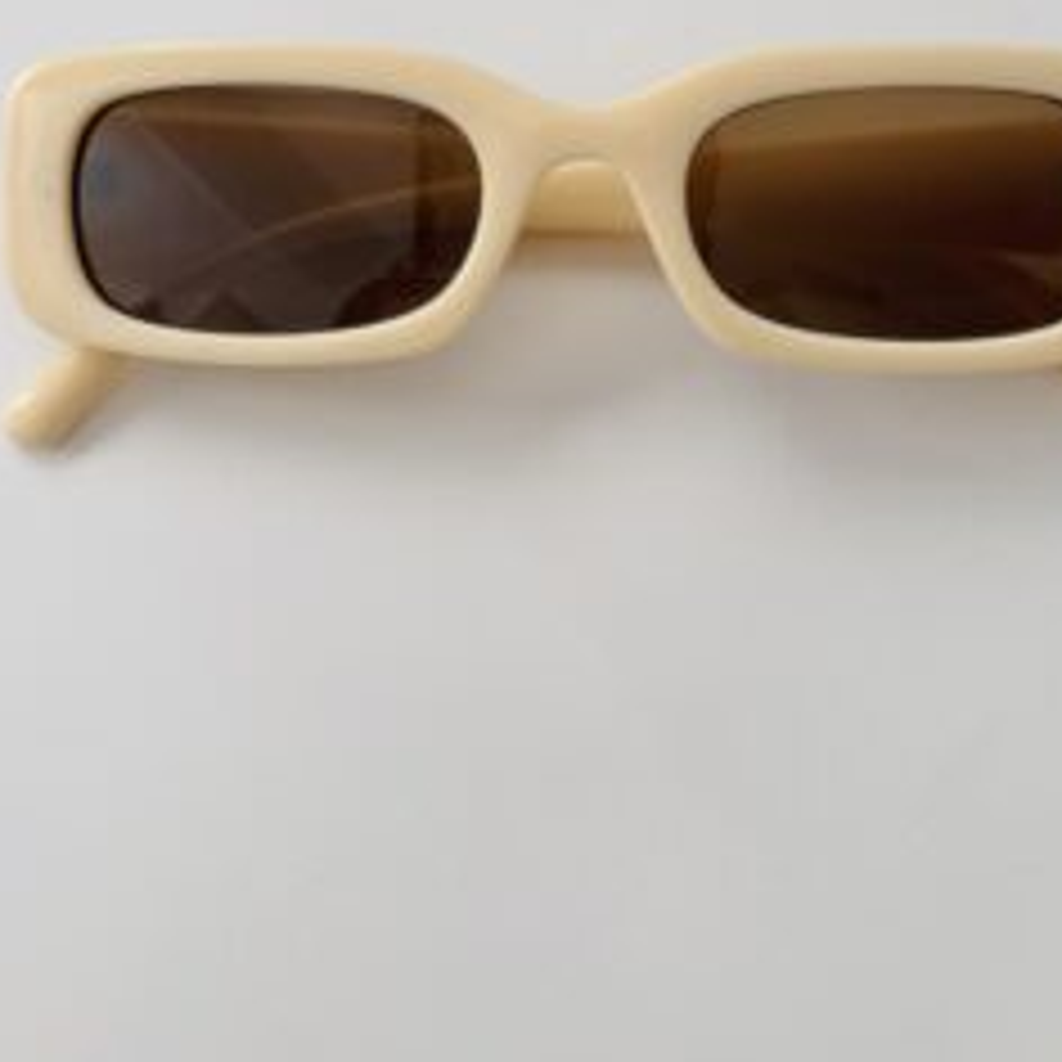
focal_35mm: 36
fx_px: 1250
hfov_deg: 46.0
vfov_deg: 43.8
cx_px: 567
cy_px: 207
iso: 64
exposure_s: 1/121
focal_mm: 6.76
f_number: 1.78
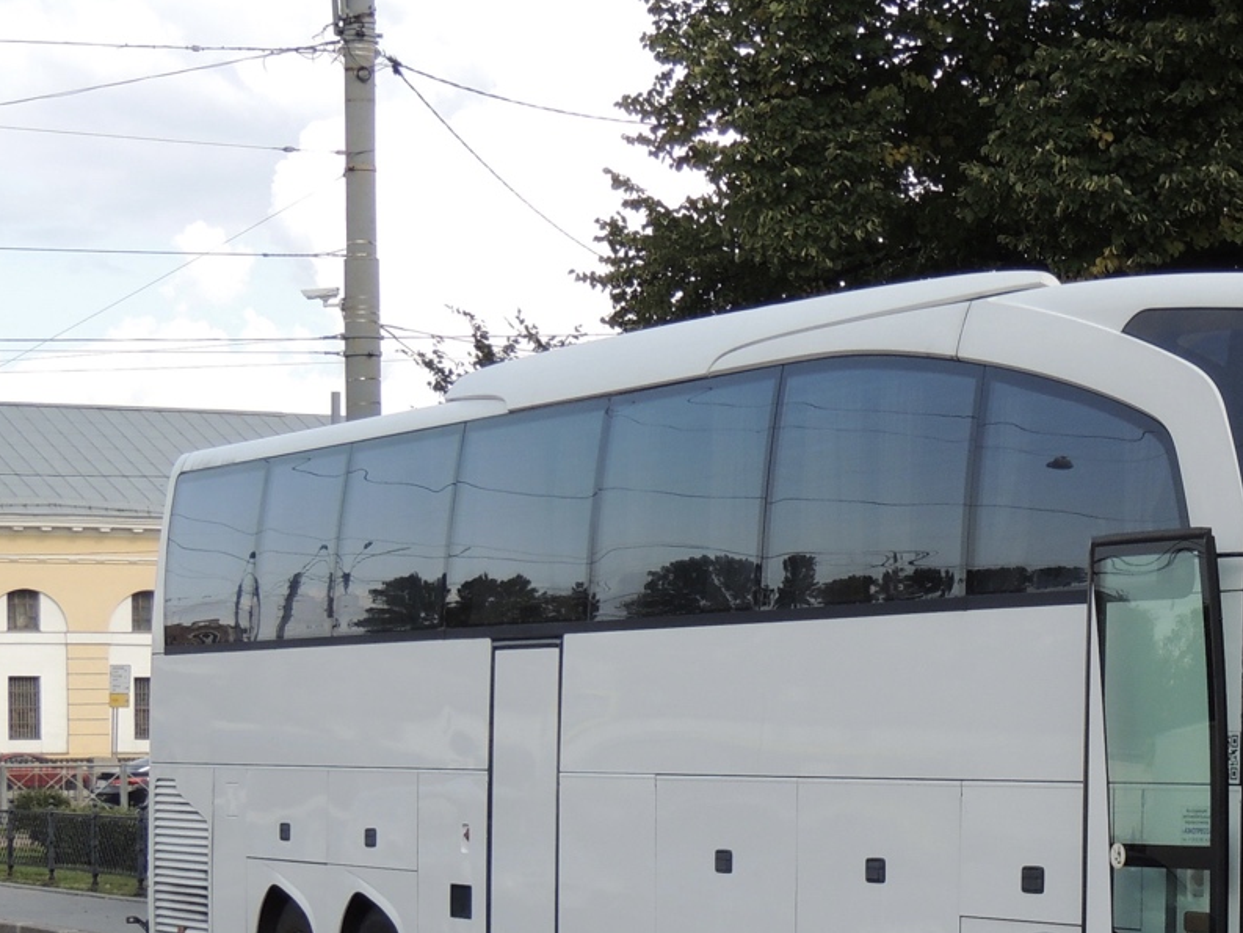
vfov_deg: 16.3
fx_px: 3232
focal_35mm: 90
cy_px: 699
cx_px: 1086
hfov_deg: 21.4
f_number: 3.6
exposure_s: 1/500
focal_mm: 8.9
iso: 100
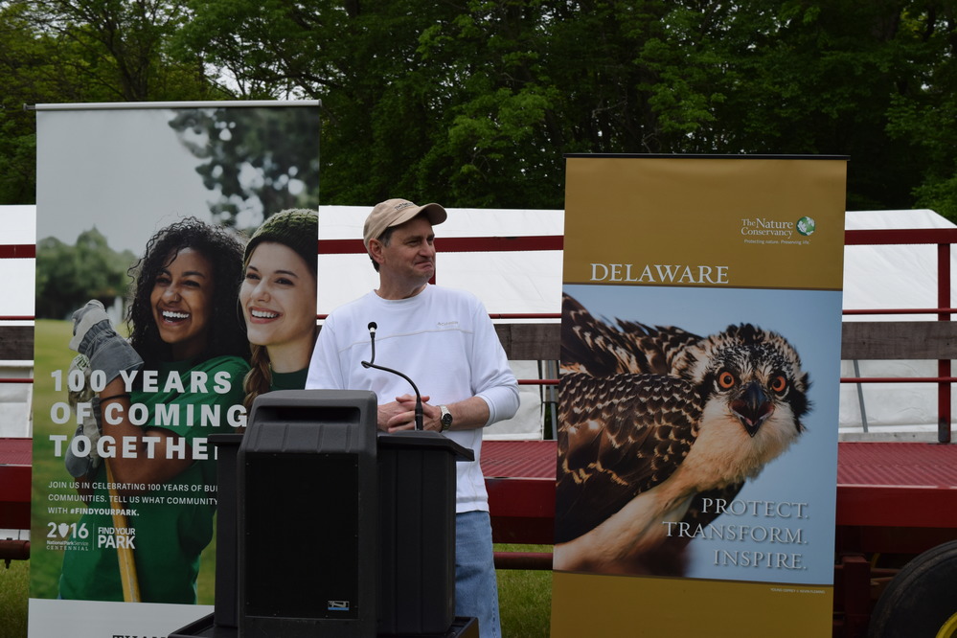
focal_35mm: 54
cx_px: 478
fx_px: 1435
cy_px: 319
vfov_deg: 25.1
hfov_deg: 36.9
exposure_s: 1/250
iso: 360
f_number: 8
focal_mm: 36
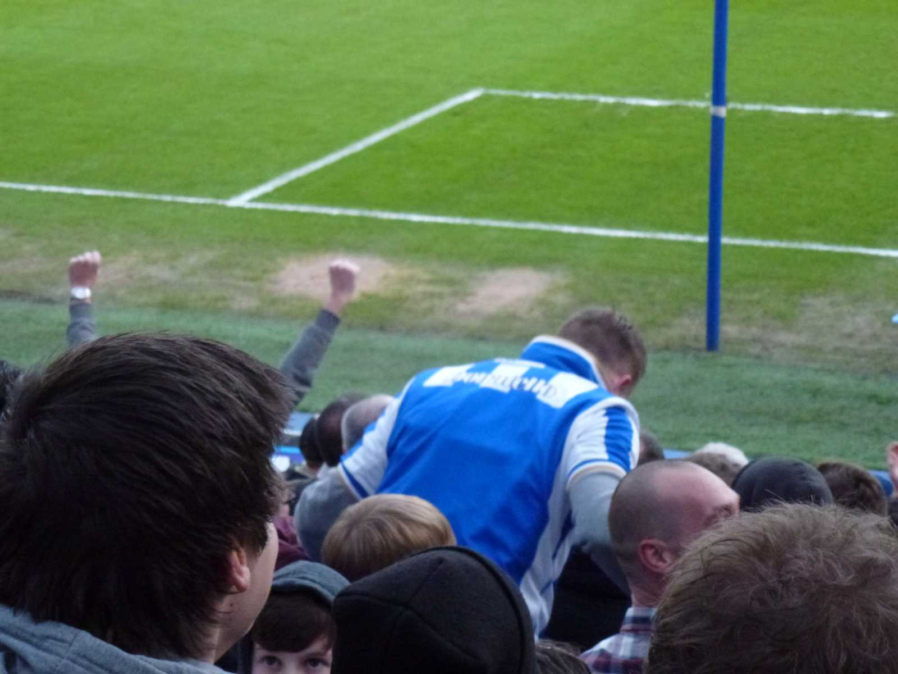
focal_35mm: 121
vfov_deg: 12.2
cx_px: 449
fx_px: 3139
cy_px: 337
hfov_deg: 16.3
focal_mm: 21.7
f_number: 5.1
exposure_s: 1/160
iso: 640
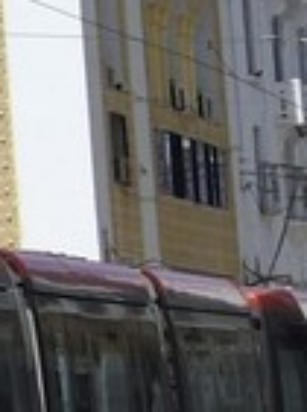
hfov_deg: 3.9
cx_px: -1564
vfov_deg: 6.2
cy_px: -269
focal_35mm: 317
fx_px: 3766
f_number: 16
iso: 200
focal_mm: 29
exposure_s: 1/250
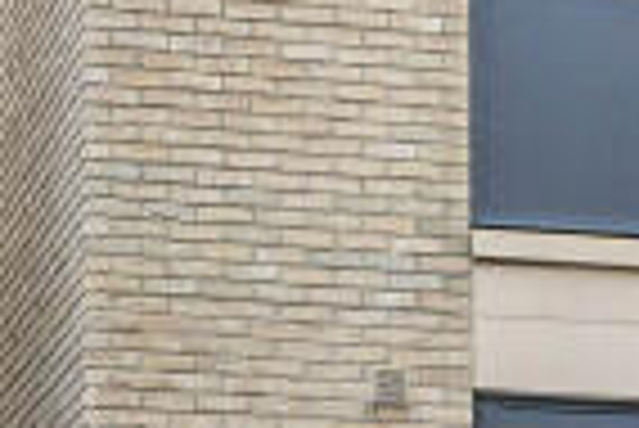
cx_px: 792
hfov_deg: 8.7
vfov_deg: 5.8
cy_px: 665
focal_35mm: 234
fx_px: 4150
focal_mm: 32.5
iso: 800
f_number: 8
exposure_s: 1/125
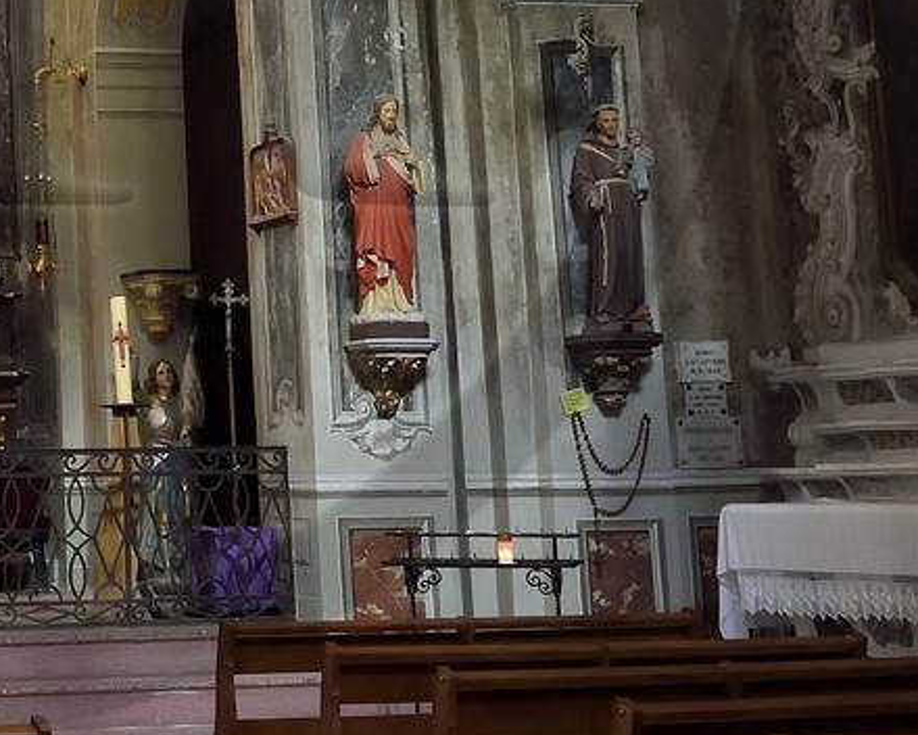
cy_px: -134
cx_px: -108
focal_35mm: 92
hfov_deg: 19.8
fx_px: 2500
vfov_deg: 16.1
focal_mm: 27
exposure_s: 1/50
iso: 3200
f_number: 5
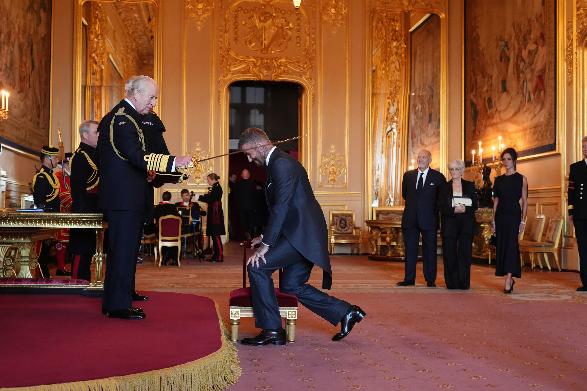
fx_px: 815
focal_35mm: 50
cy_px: 196
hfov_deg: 39.6
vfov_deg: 27.0
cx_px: 294
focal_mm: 50
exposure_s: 1/125
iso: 4000
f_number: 4
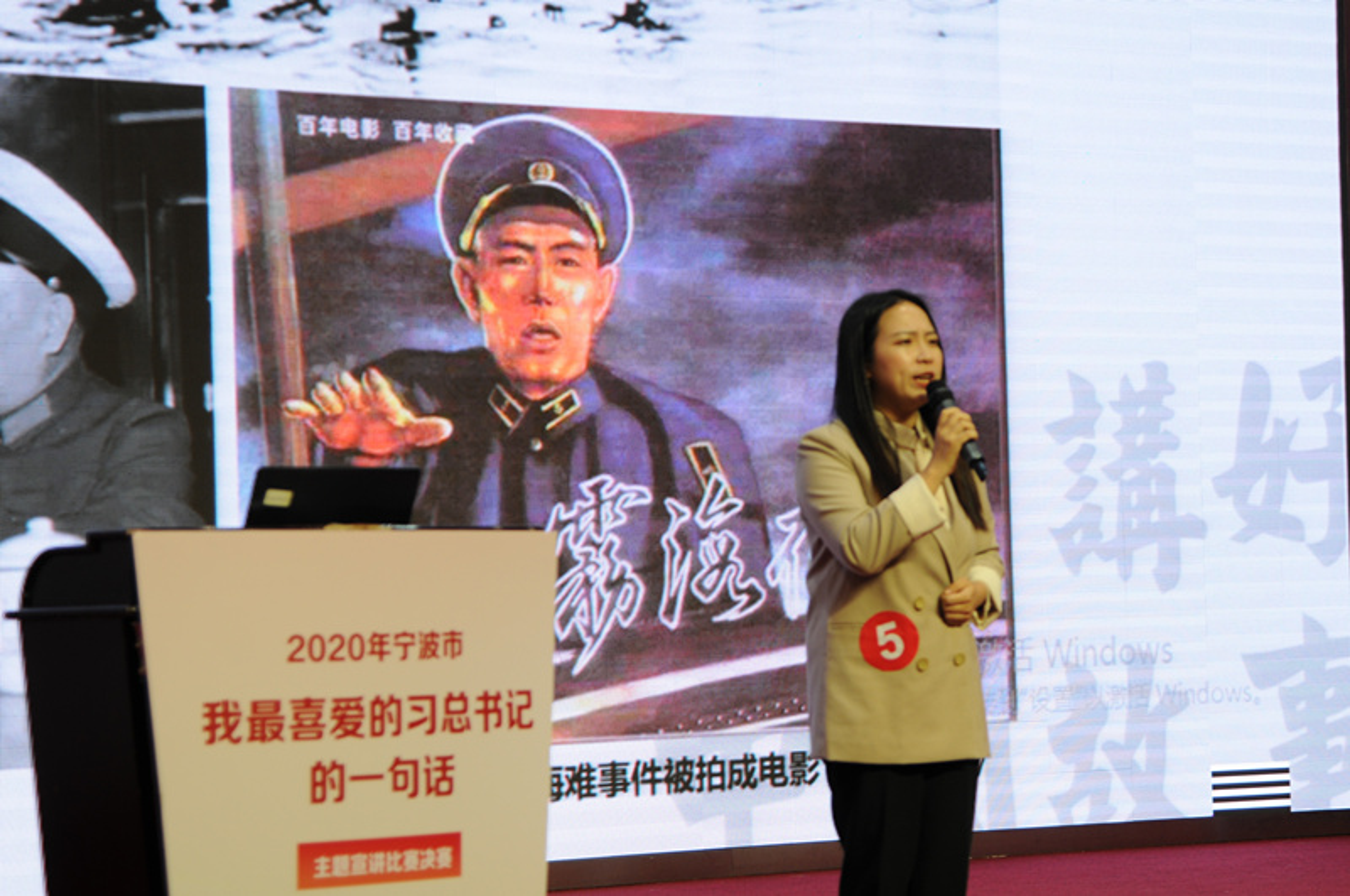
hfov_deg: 19.5
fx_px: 3932
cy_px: 448
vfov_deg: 13.0
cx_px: 675
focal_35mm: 105
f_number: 4
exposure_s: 1/30
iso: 250
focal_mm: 70
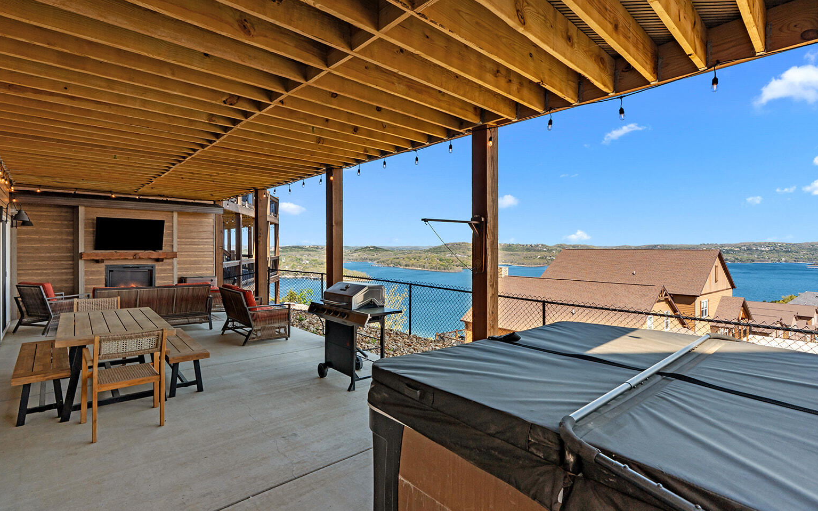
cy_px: 254
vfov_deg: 68.0
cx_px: 398
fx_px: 379
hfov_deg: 94.3
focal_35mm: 17
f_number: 10
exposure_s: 1/80
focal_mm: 16
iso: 250
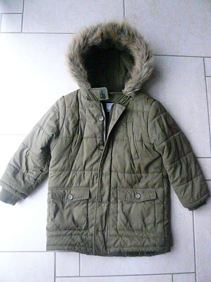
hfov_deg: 49.7
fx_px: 228
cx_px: 106
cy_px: 141
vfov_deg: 63.4
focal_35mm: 28
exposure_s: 1/800
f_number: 2.8
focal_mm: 4.6
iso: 3200
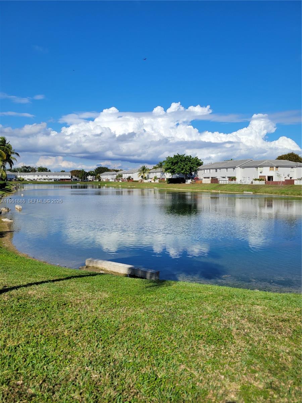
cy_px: 202
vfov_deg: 67.3
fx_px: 302
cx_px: 151
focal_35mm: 26
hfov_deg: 53.1
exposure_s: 1/4120
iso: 40
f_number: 1.8
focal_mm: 5.4
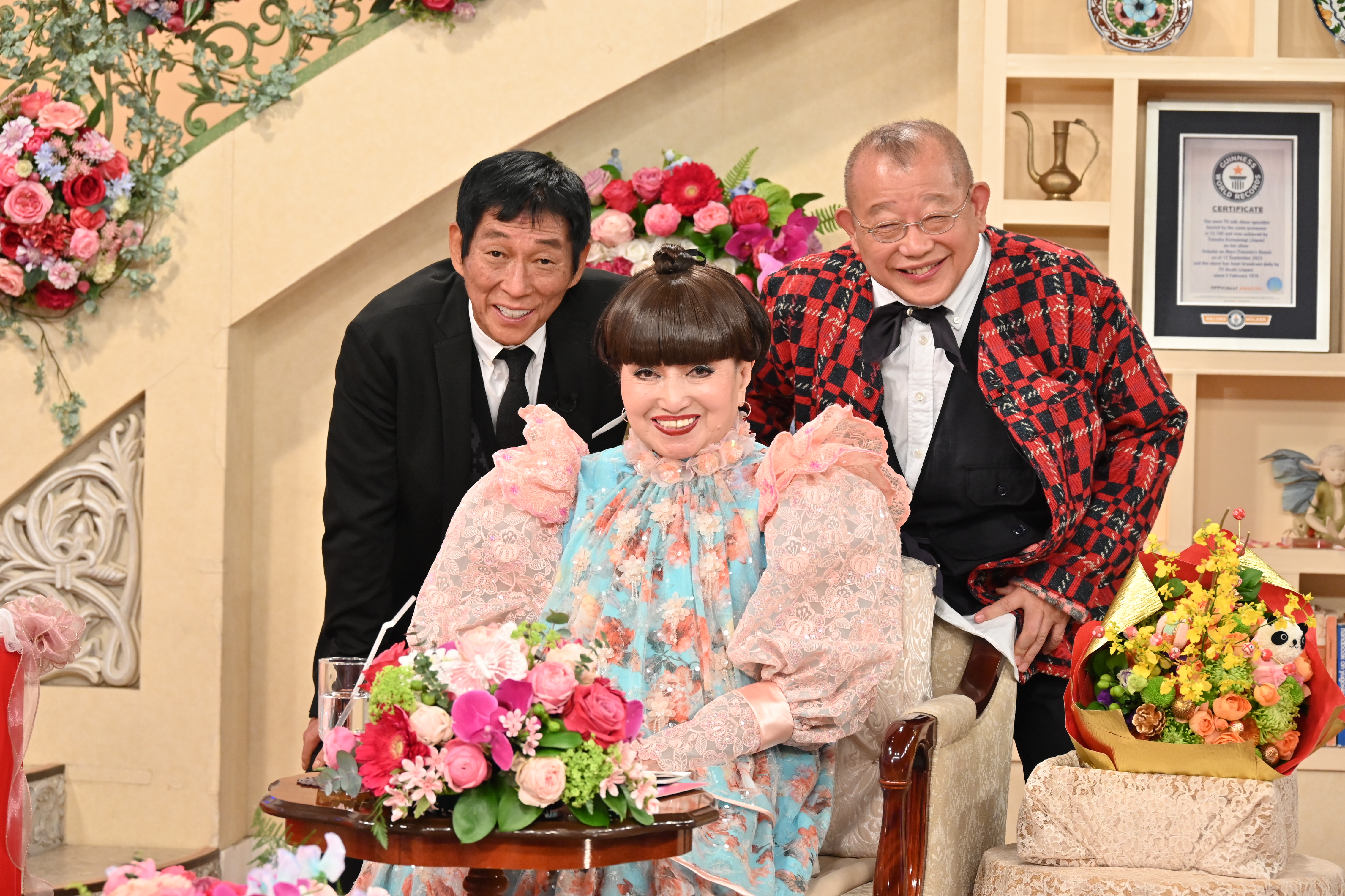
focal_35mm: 90
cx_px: 672
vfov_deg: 15.2
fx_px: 3361
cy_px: 448
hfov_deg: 22.6
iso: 2500
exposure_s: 1/160
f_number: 7.1
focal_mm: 90
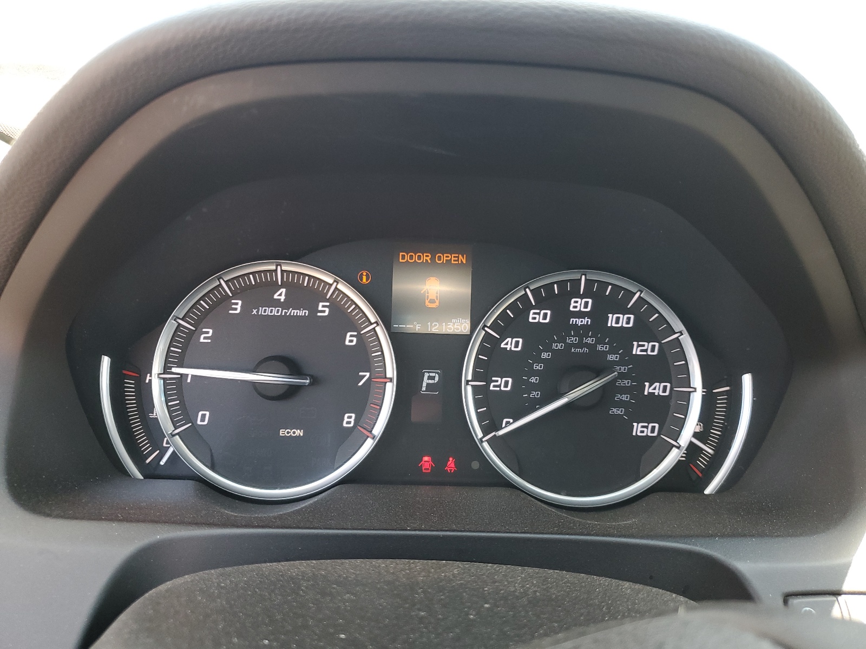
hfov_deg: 67.3
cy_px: 324
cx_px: 433
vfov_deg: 53.1
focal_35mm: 26
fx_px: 650
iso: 87
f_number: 1.5
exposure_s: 1/120
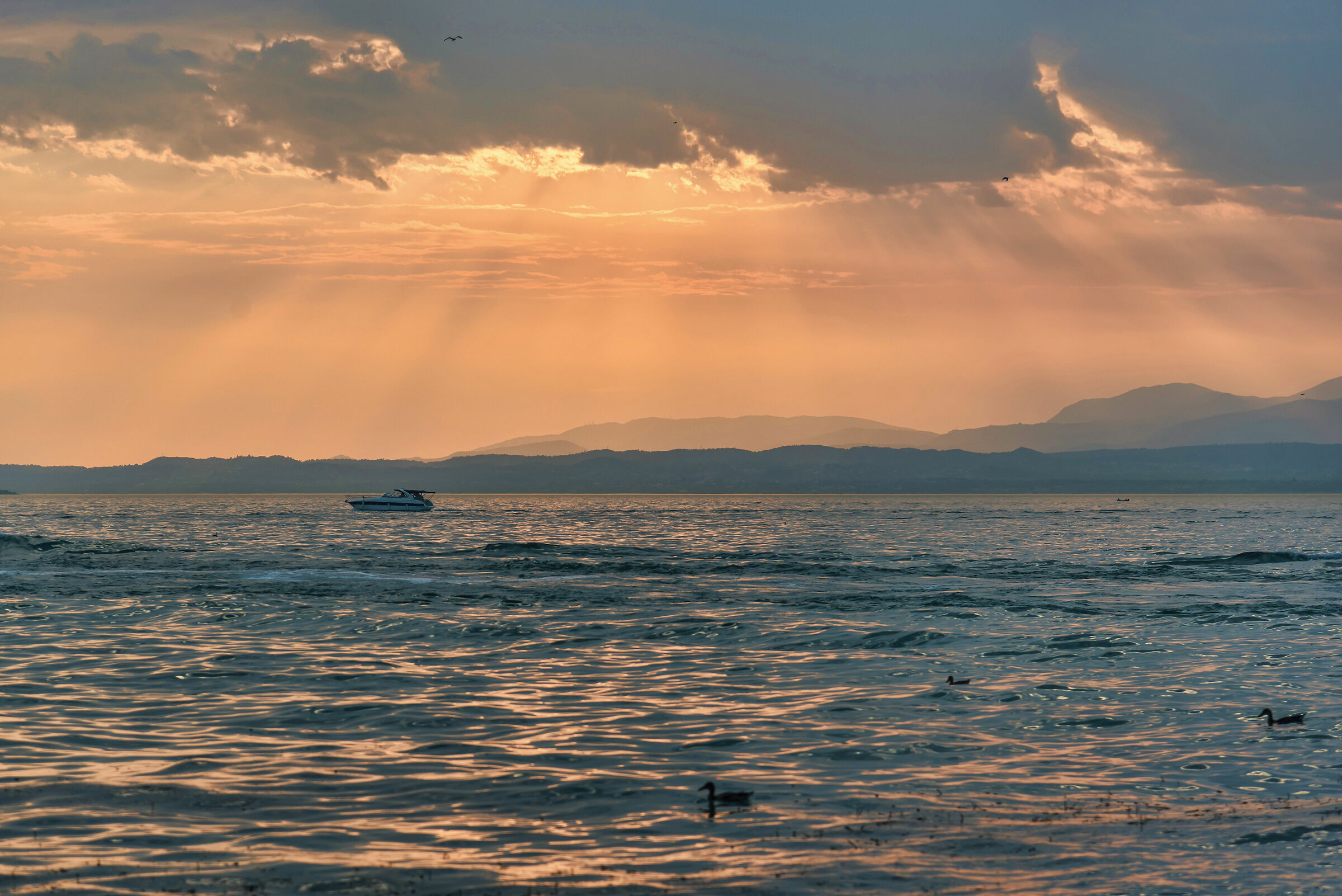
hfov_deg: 21.5
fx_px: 3542
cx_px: 671
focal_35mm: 95
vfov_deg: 14.4
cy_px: 448
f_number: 4.5
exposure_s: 1/500
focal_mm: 95
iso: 100
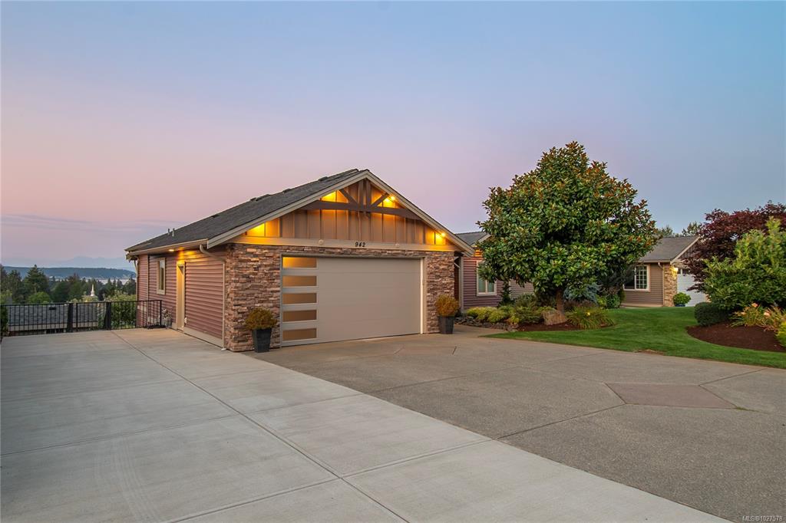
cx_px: 393
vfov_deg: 59.5
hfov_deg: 81.2
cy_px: 262
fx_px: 458
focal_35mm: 21
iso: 640
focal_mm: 14
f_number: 7.1
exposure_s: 1/15
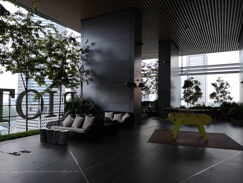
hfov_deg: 65.3
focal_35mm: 27
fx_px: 190
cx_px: 122
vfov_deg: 51.4
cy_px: 92
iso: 200
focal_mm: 3.95
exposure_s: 1/33.3
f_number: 1.8
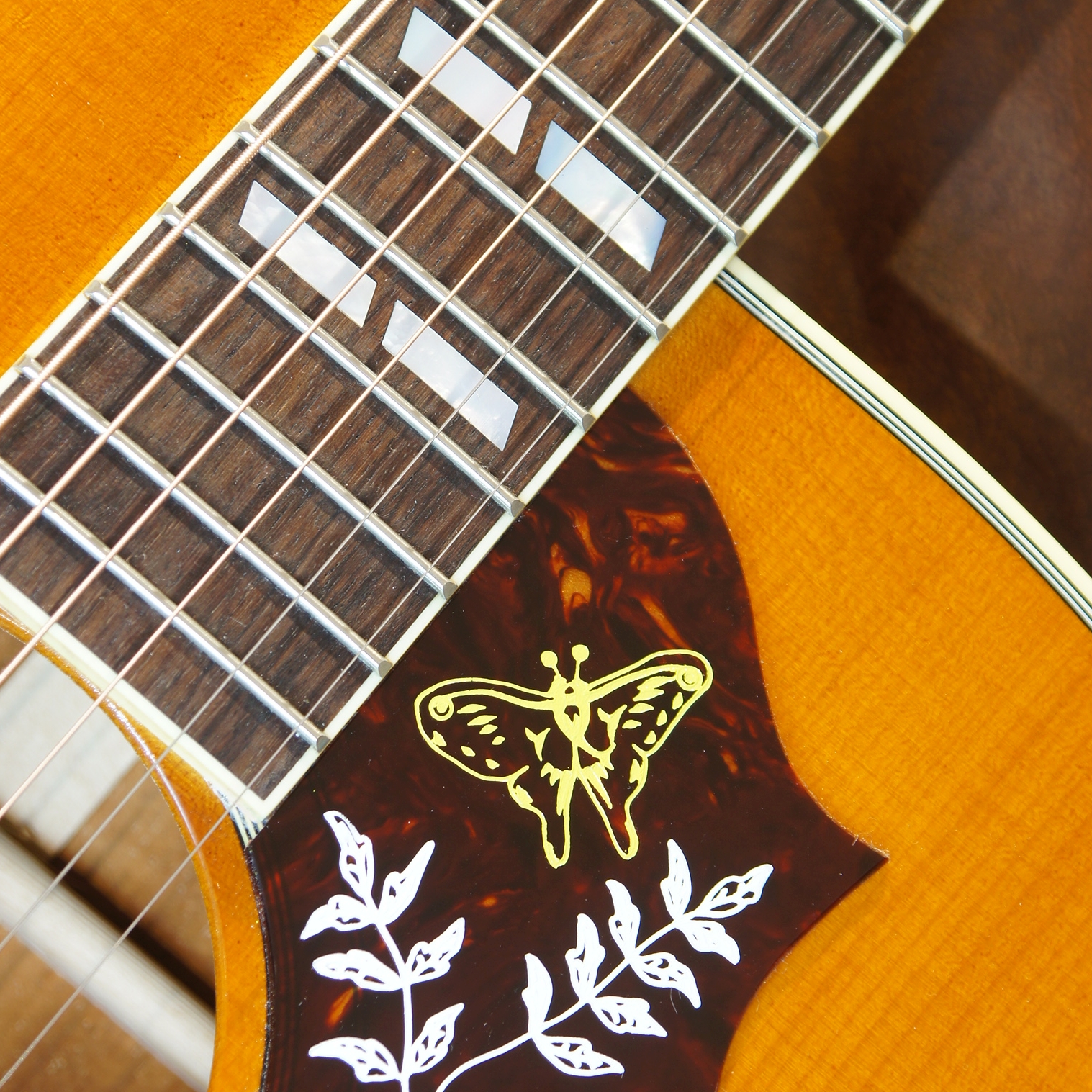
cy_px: 381
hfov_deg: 9.1
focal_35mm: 192
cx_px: 546
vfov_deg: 9.1
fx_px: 6853
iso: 100
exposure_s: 1/3
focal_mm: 100
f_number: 7.1
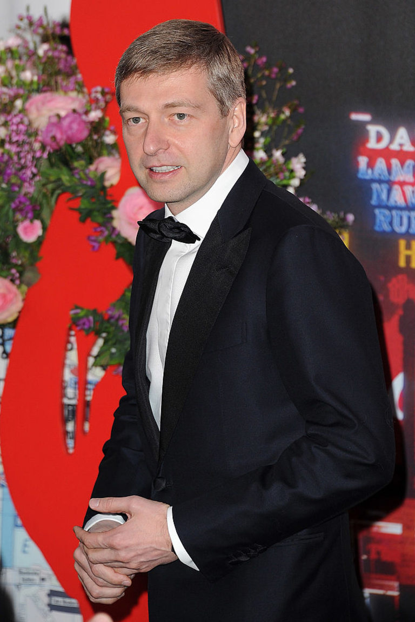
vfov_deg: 9.8
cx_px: 208
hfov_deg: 6.5
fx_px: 3629
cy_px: 311
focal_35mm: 210
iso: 800
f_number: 7.1
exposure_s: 1/200
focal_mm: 210
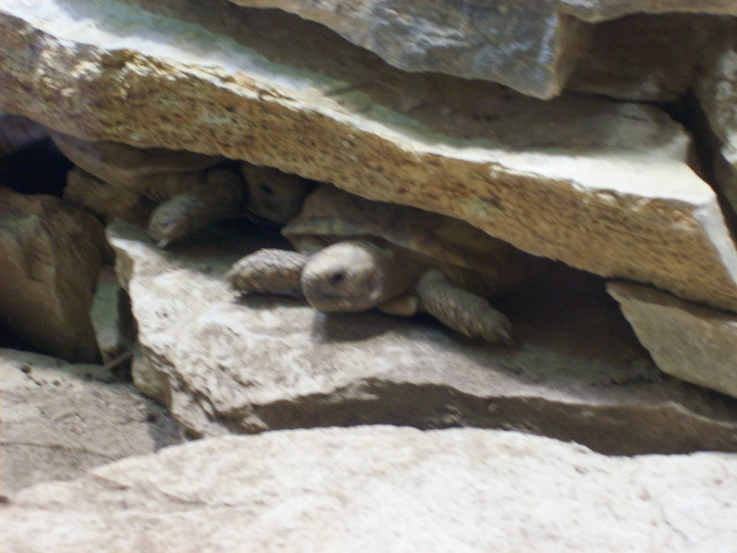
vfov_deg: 13.7
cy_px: 276
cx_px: 368
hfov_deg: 18.2
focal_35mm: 108
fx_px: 2299
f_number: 4.8
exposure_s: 1/23.8
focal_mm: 18
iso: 160
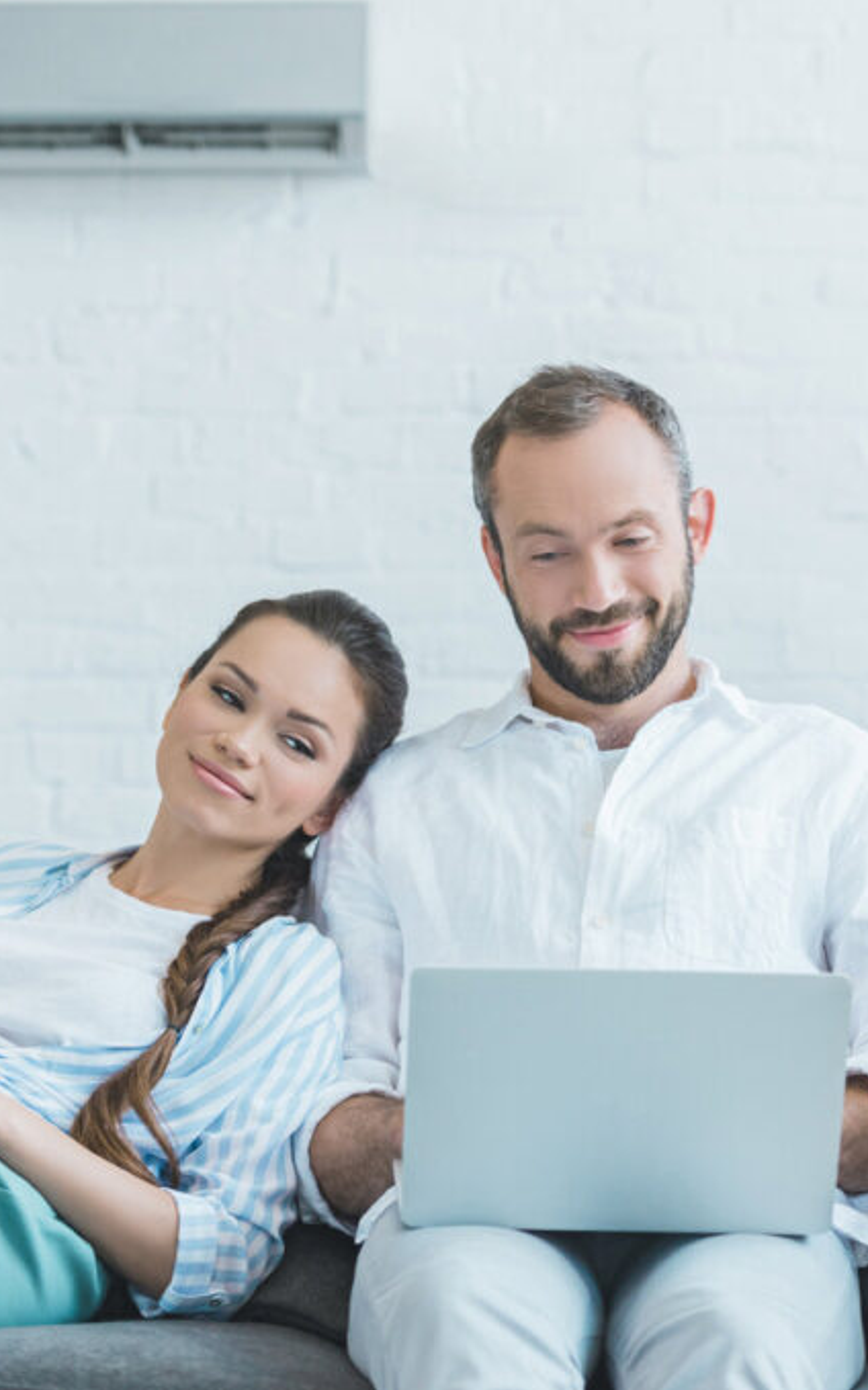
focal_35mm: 123
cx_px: 254
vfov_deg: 17.0
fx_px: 4658
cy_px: 694
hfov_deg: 10.6
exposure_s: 1/200
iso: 400
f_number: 3.5
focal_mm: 80
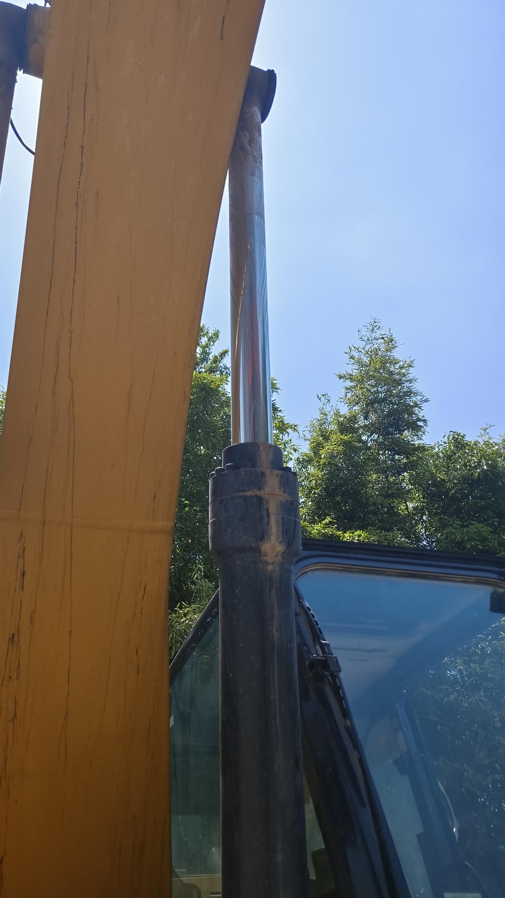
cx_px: 158
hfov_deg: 43.6
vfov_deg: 71.9
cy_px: 445
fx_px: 619
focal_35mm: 26
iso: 72
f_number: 1.75
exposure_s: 1/5000
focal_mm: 5.5
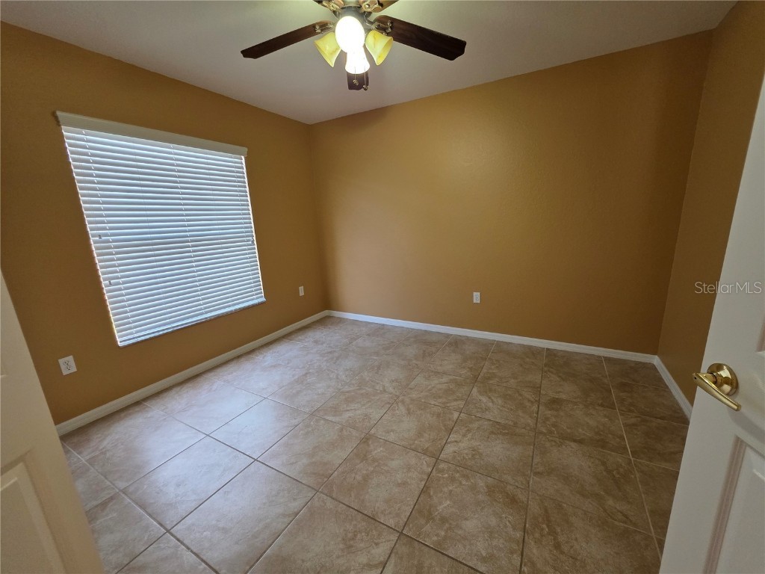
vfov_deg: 89.9
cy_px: 287
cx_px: 382
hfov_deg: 106.2
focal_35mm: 13
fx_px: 287
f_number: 1.9
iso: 250
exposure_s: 1/120
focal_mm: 2.2
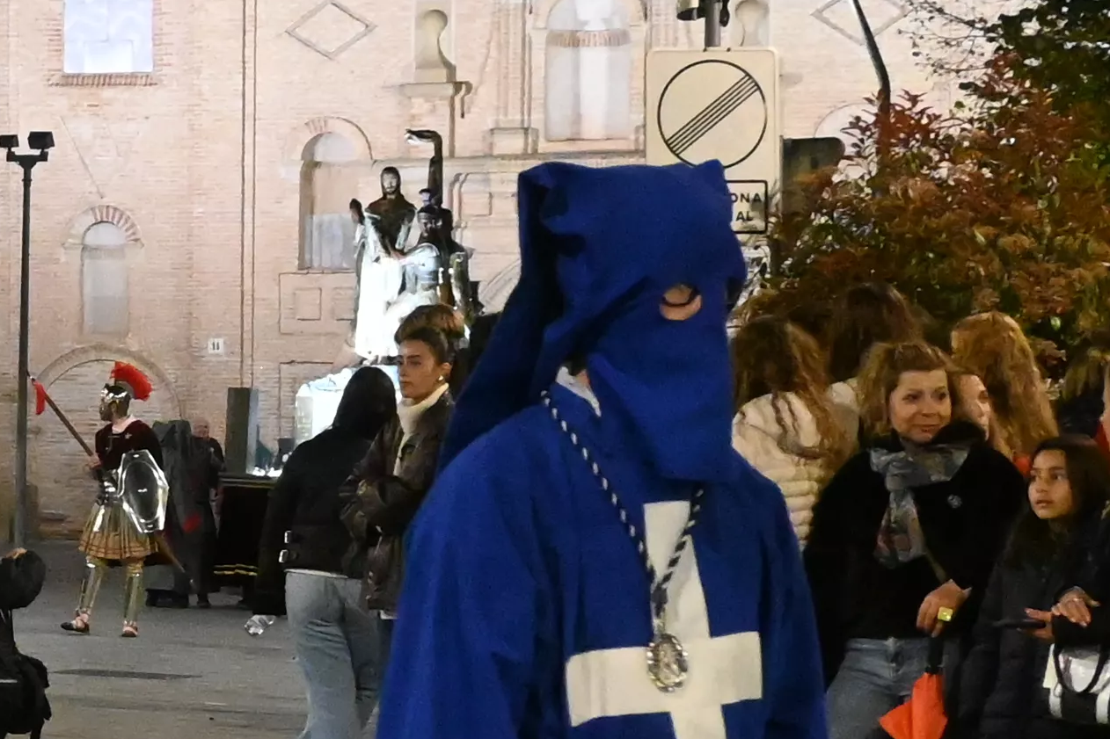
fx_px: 3980
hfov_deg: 15.1
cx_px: -374
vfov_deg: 10.6
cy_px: 527
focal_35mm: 129
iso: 6400
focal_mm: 19.5
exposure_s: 1/80
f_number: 4.5
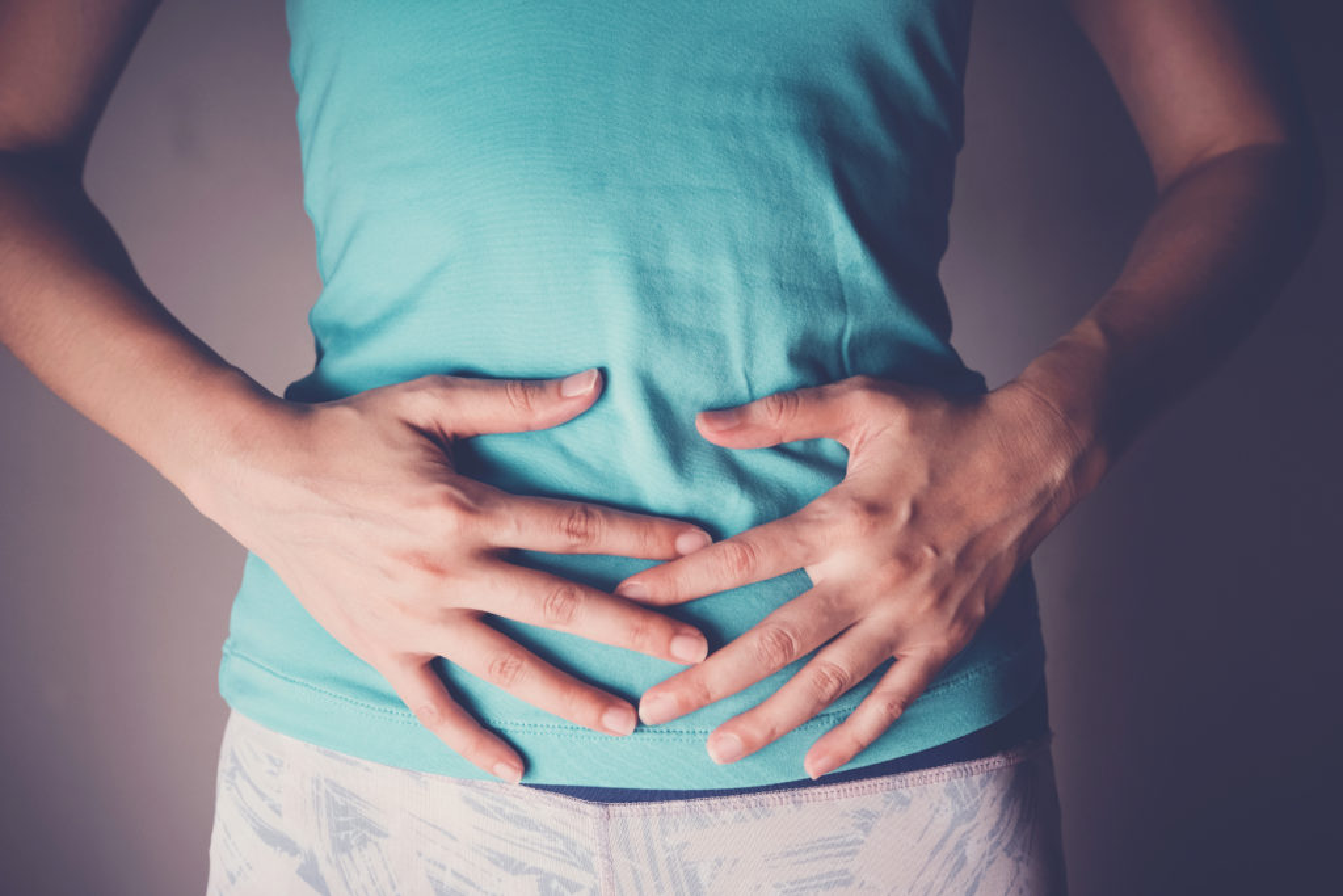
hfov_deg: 38.9
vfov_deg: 26.5
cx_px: 672
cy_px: 448
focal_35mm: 51
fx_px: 1903
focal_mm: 34.2
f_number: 2.8
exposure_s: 1/75
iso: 500
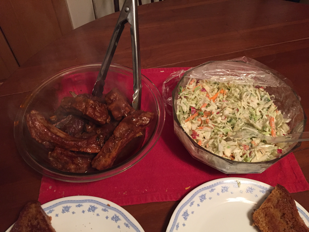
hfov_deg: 61.7
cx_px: 154
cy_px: 116
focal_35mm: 29
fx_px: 259
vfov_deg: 48.2
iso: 250
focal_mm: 4.15
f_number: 2.2
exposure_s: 1/24
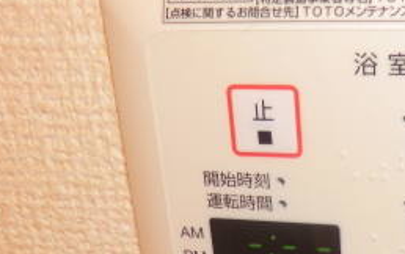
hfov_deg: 31.4
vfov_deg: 20.4
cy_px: 220
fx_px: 696
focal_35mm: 63
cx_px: 341
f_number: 3.2
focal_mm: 4.3
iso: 160
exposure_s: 1/60
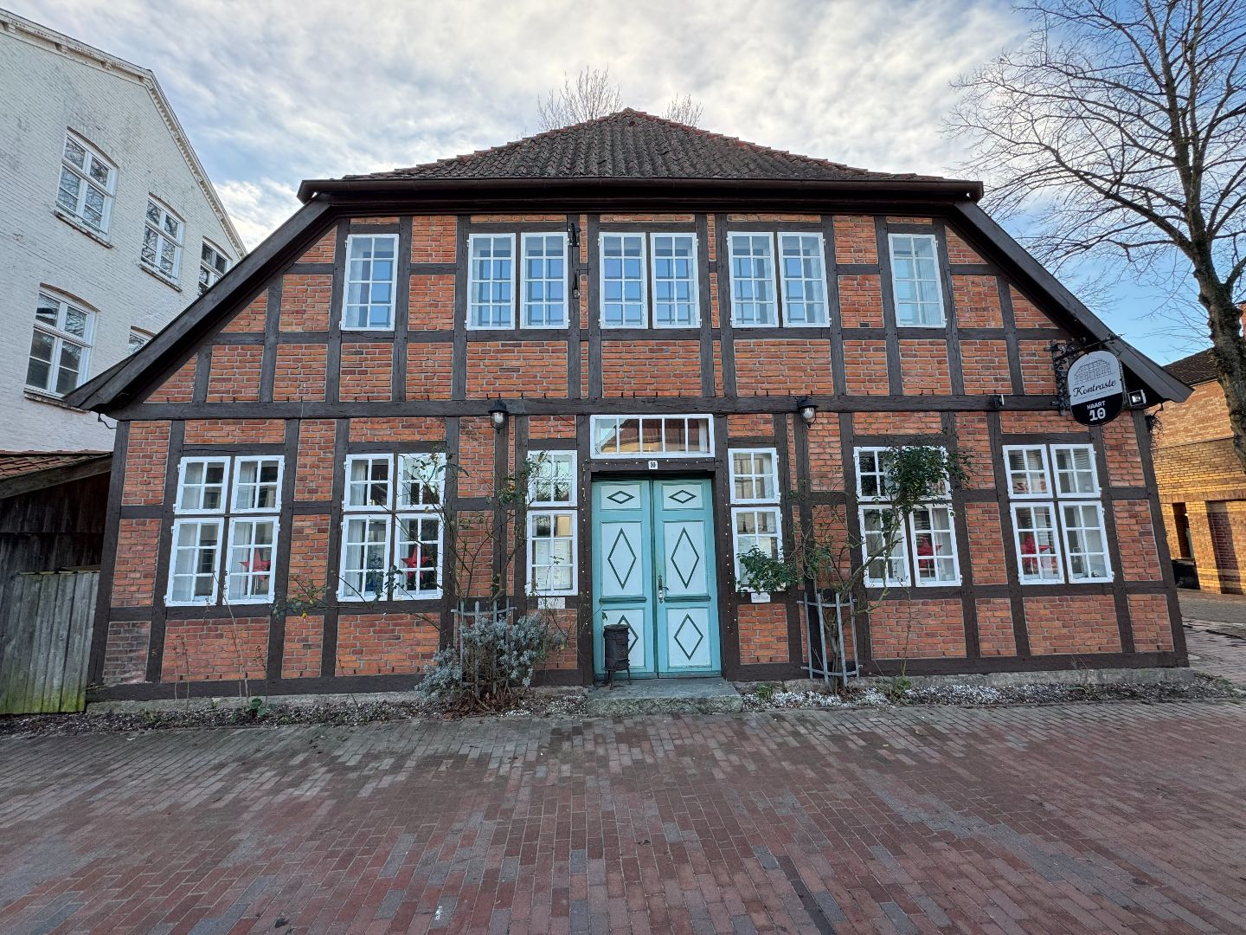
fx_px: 504
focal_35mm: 14
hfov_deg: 102.1
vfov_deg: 85.7
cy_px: 468
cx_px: 623
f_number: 2.2
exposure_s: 1/99
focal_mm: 2.22
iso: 40
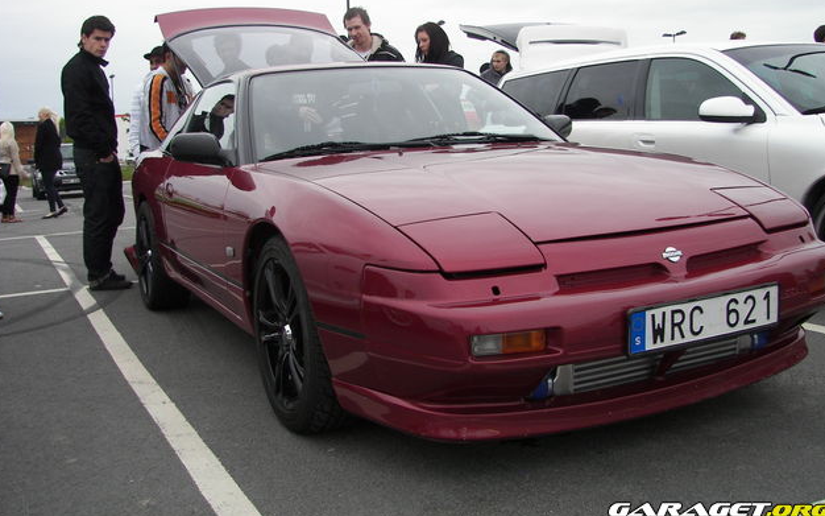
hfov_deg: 50.4
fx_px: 877
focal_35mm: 39
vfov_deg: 32.7
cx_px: 412
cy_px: 206
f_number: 2.8
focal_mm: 6
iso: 64
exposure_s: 1/100
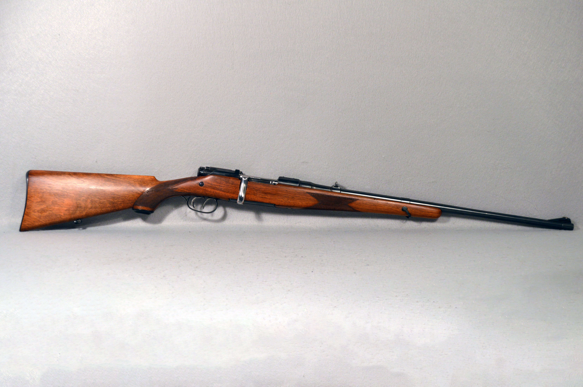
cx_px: 292
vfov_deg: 31.8
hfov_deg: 46.4
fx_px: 680
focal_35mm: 42
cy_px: 194
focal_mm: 28
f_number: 5
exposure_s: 1/100
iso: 400
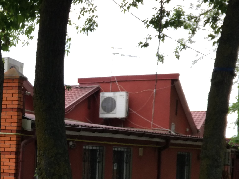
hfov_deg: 23.4
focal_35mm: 81
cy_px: 190
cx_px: 15
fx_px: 559
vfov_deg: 17.7
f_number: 2
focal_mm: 4.12
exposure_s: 1/84
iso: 100
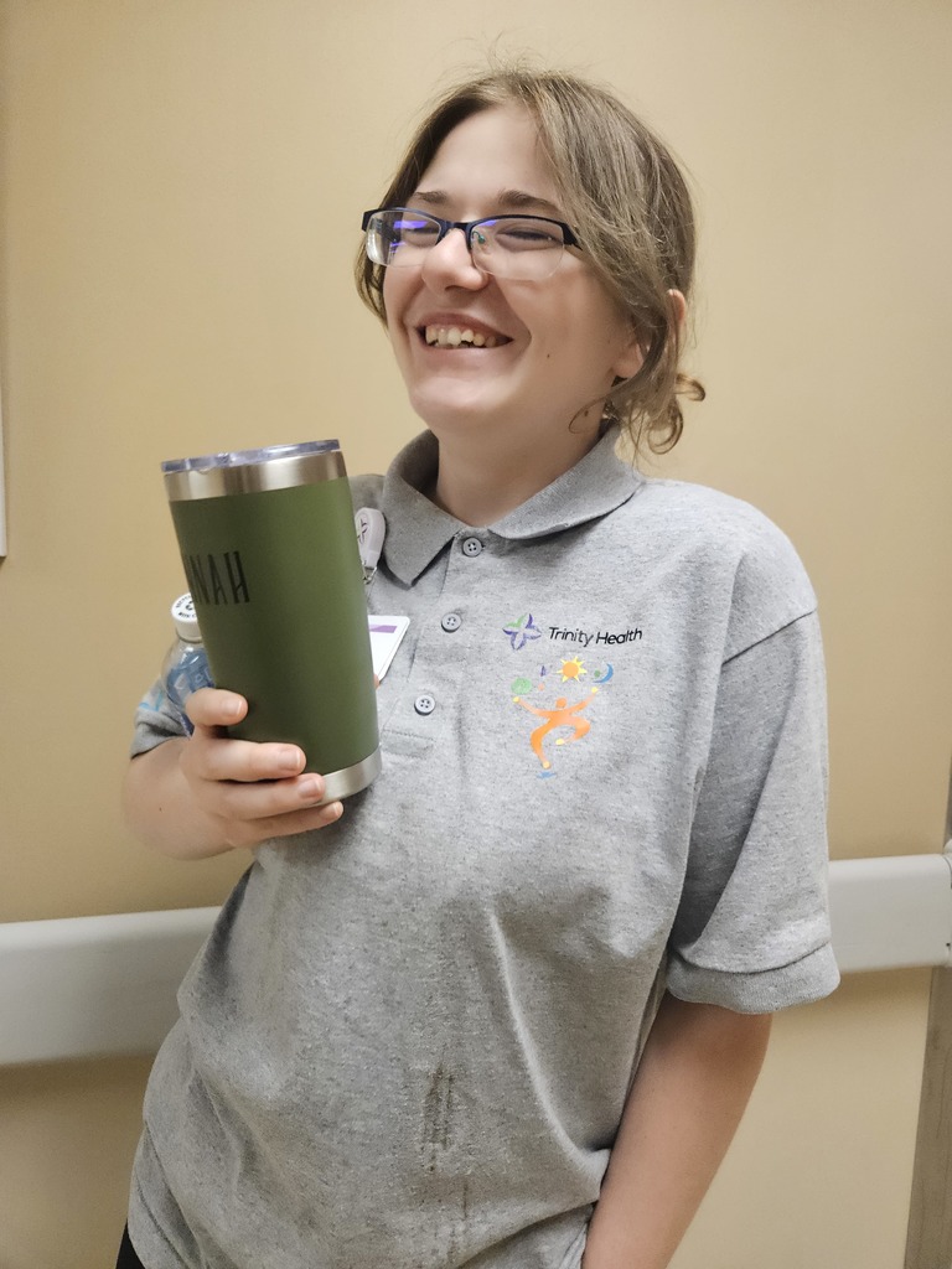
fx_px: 843
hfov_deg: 58.9
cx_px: 476
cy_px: 634
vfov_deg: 73.9
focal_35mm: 23
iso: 640
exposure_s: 1/120
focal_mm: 5.4
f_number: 1.8
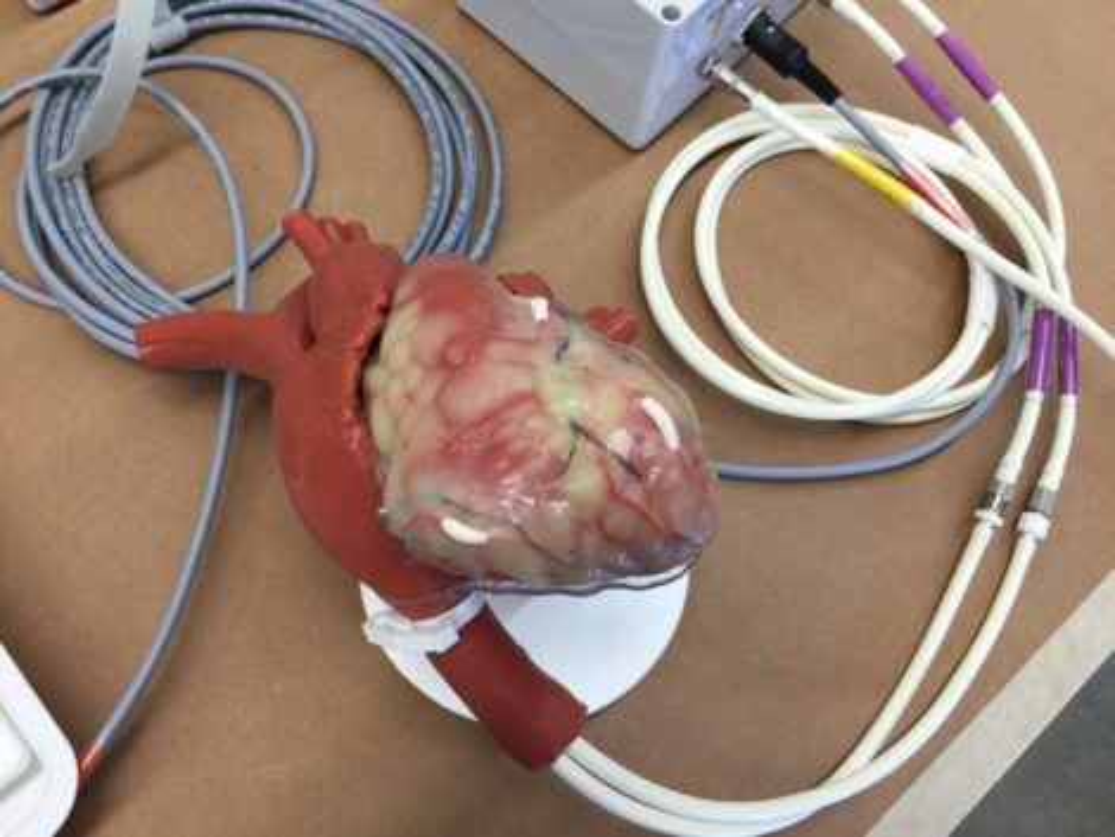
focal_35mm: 29
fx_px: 935
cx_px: 558
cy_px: 418
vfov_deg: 48.3
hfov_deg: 61.6
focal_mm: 4.15
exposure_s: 1/30
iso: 32
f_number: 2.2
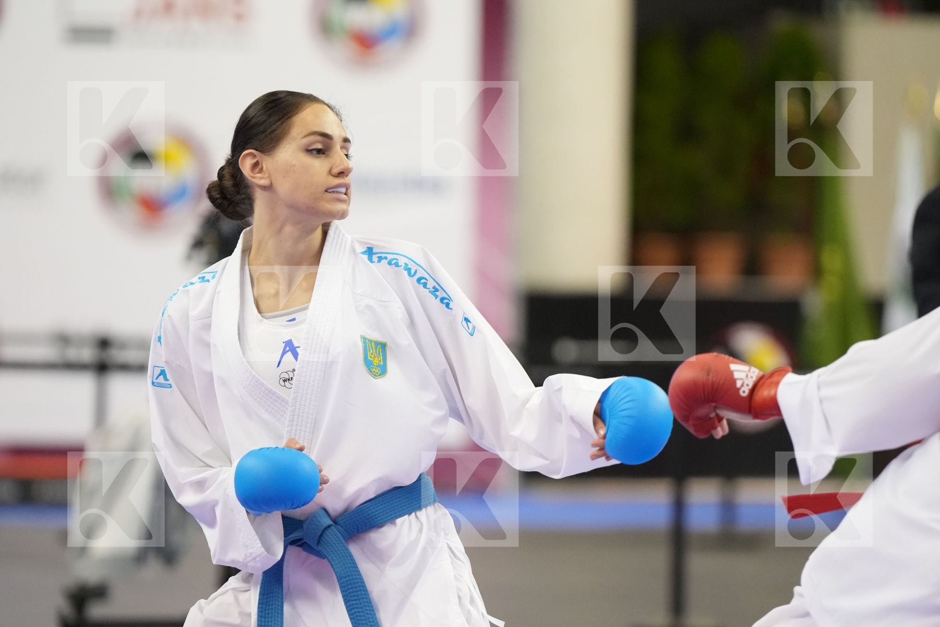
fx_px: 6684
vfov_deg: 5.4
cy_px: 314
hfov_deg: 8.0
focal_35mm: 256
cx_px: 470
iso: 4000
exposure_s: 1/1000
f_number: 2.8
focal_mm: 171
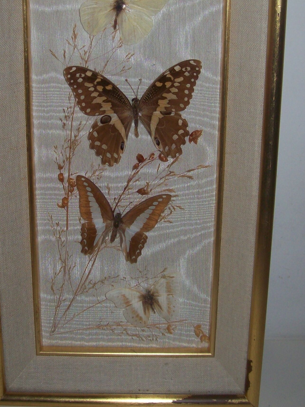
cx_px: 120
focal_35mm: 60
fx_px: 705
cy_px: 137
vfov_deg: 31.9
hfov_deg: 24.3
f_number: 2.7
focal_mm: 6
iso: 80
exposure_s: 1/64
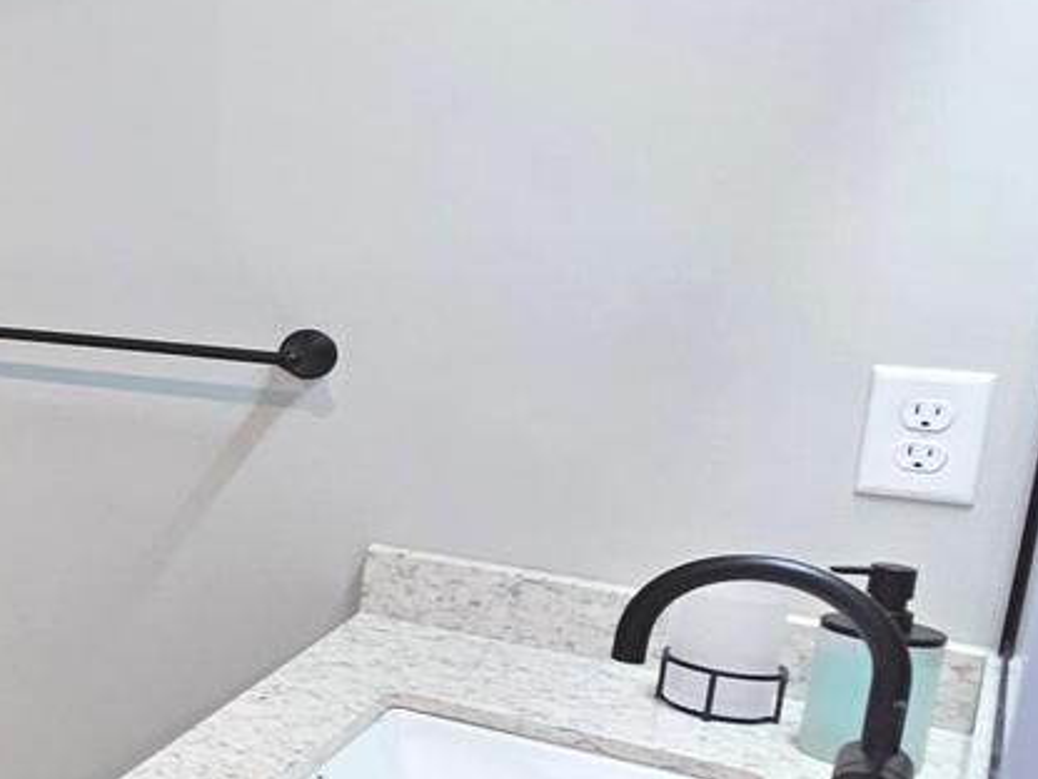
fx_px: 1349
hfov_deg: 24.6
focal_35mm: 45
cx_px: -706
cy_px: 394
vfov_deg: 32.2
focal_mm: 2.2
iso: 160
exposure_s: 1/60
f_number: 2.2
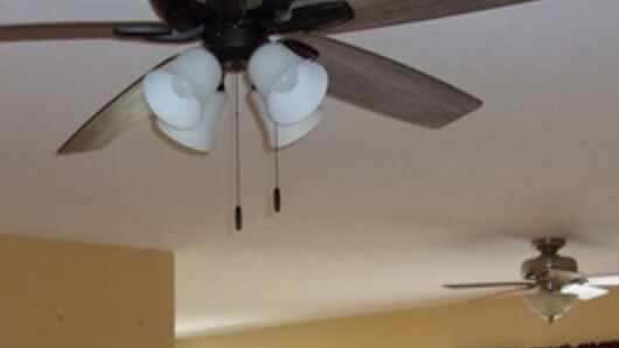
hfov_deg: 29.6
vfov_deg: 16.3
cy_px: 411
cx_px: 224
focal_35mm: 71
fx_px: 1165
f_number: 3
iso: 200
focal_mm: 4.9
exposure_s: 1/34
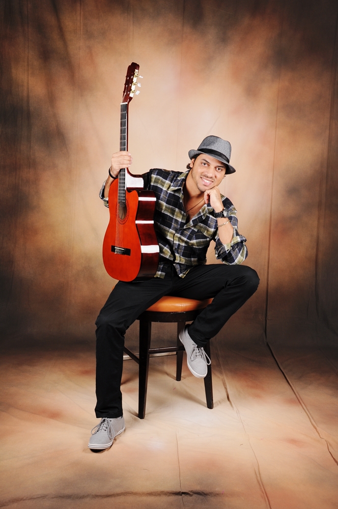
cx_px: 169
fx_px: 657
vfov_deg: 42.4
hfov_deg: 28.9
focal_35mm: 46
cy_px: 254
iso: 200
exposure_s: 1/125
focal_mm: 31
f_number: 7.1
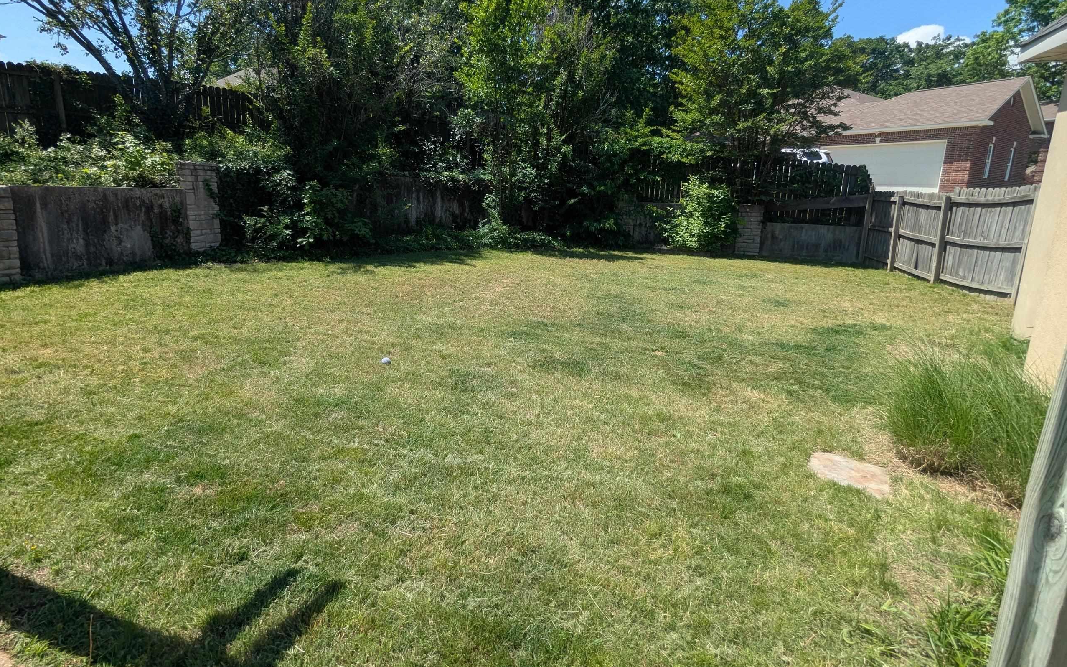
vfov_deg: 67.6
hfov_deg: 94.4
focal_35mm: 17
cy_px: 284
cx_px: 533
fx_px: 494
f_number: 2.2
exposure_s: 1/1222
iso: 47
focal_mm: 2.35
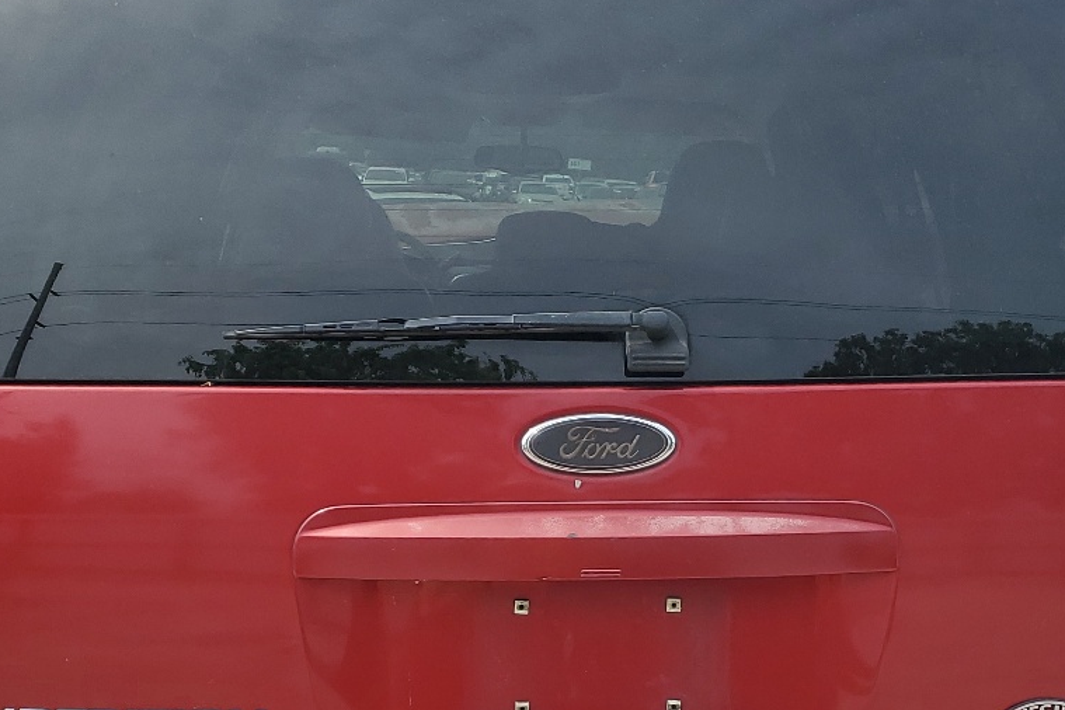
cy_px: 509
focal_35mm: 57
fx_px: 1686
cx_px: 565
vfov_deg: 23.6
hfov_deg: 35.0
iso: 50
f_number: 1.5
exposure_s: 1/3333
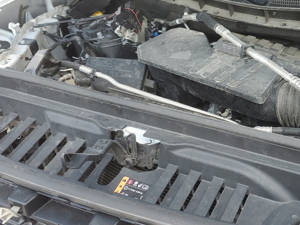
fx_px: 425
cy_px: 110
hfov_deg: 37.0
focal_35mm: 49
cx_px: 255
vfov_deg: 29.7
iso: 50
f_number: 1.5
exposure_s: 1/476
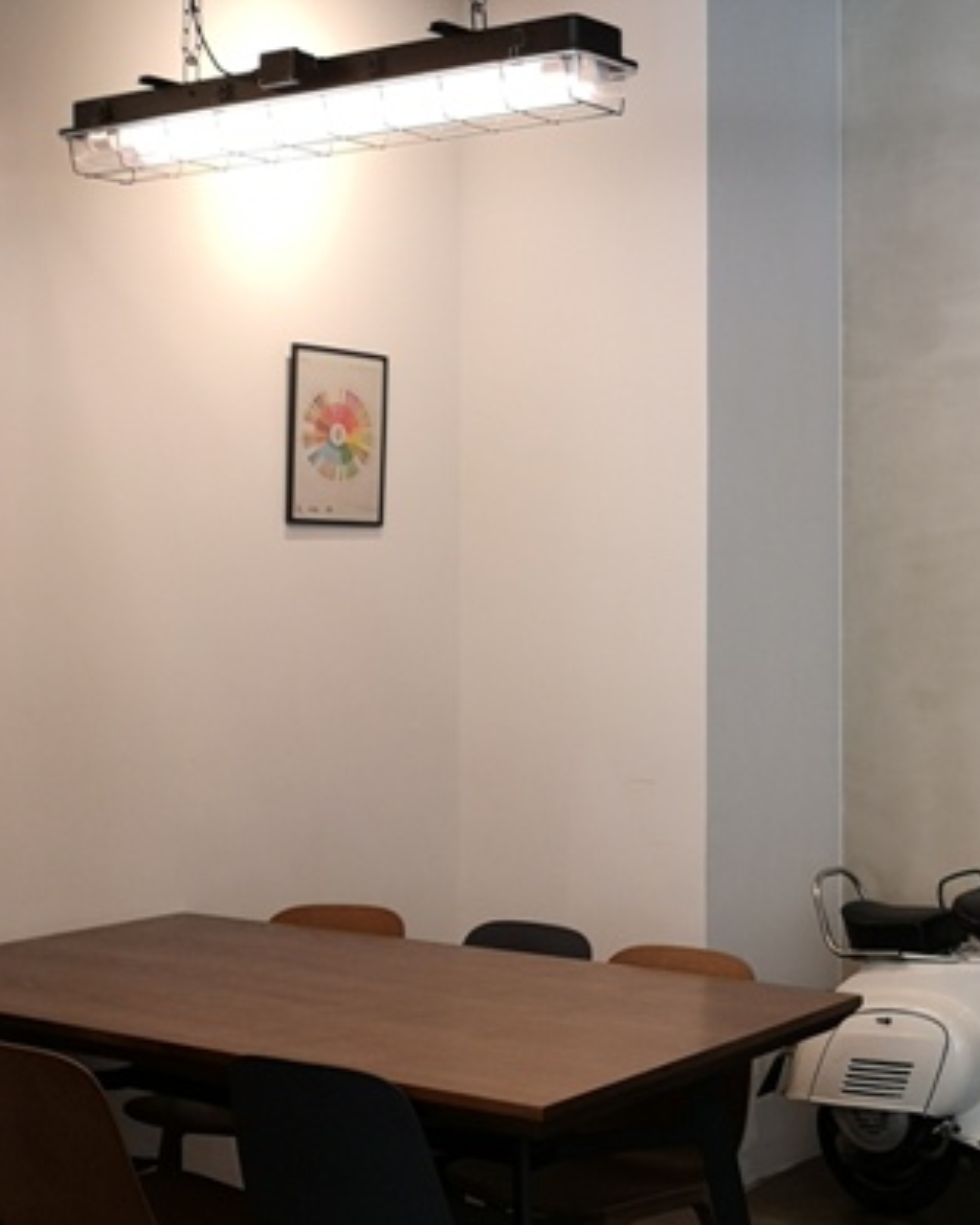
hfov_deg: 27.2
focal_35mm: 54
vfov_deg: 34.7
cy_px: 550
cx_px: 861
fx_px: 1958
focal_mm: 3.95
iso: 125
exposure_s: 1/50
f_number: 1.8
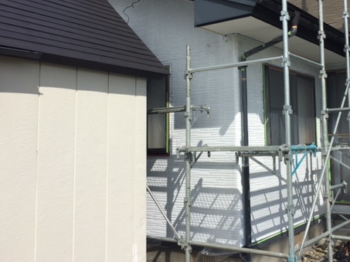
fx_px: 415
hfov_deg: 44.8
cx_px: 243
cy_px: 96
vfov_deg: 34.9
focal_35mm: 41
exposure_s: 1/3049
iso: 32
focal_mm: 4.15
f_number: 2.2
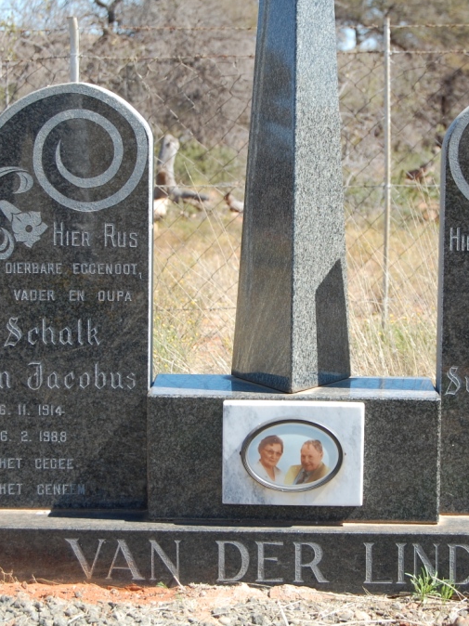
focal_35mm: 92
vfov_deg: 21.3
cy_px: 312
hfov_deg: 16.0
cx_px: 273
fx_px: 1663
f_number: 7.1
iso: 200
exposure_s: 1/200
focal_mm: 42
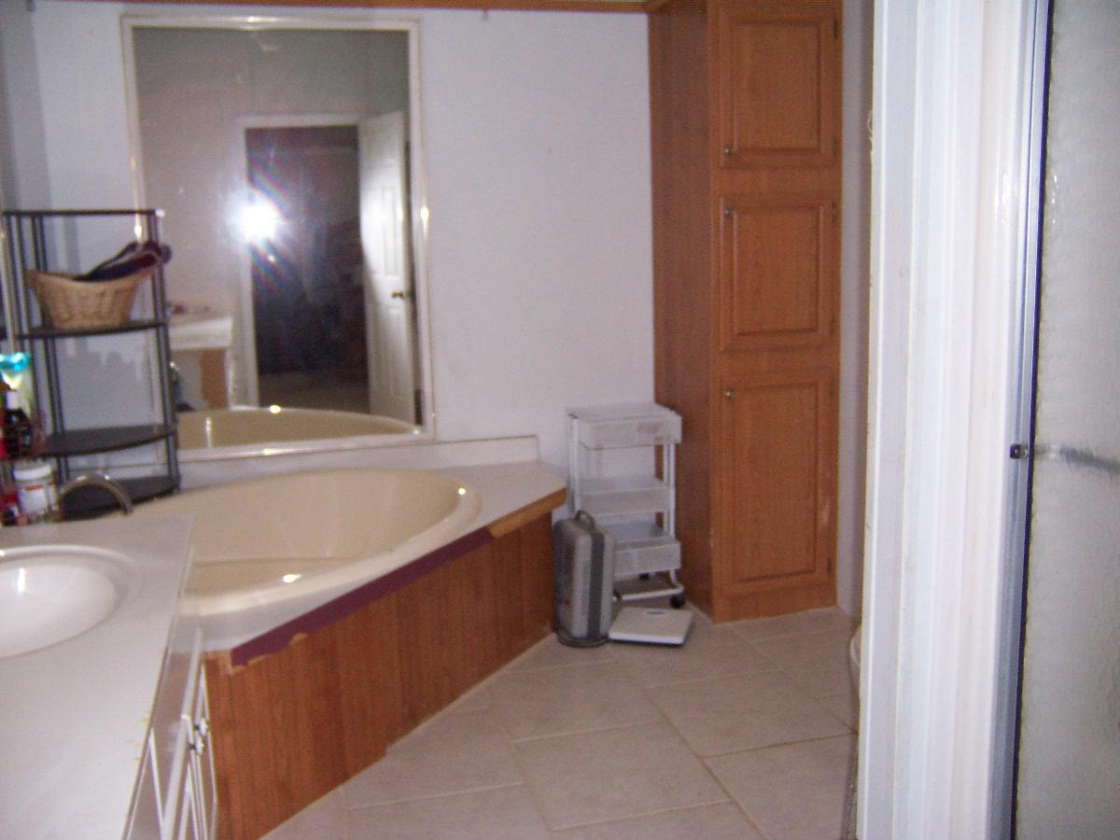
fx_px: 1068
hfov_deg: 55.4
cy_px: 420
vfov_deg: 42.9
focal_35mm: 33
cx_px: 560
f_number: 2.4
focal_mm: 5.5
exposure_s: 1/60
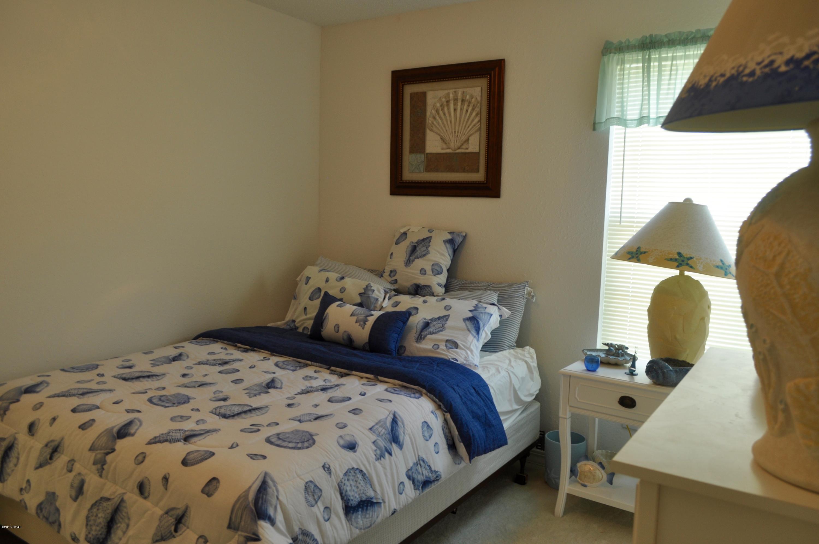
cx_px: 410
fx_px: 613
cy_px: 272
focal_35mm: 27
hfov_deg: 67.4
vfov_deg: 47.8
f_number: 7.1
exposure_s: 1/15
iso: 200
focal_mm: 18
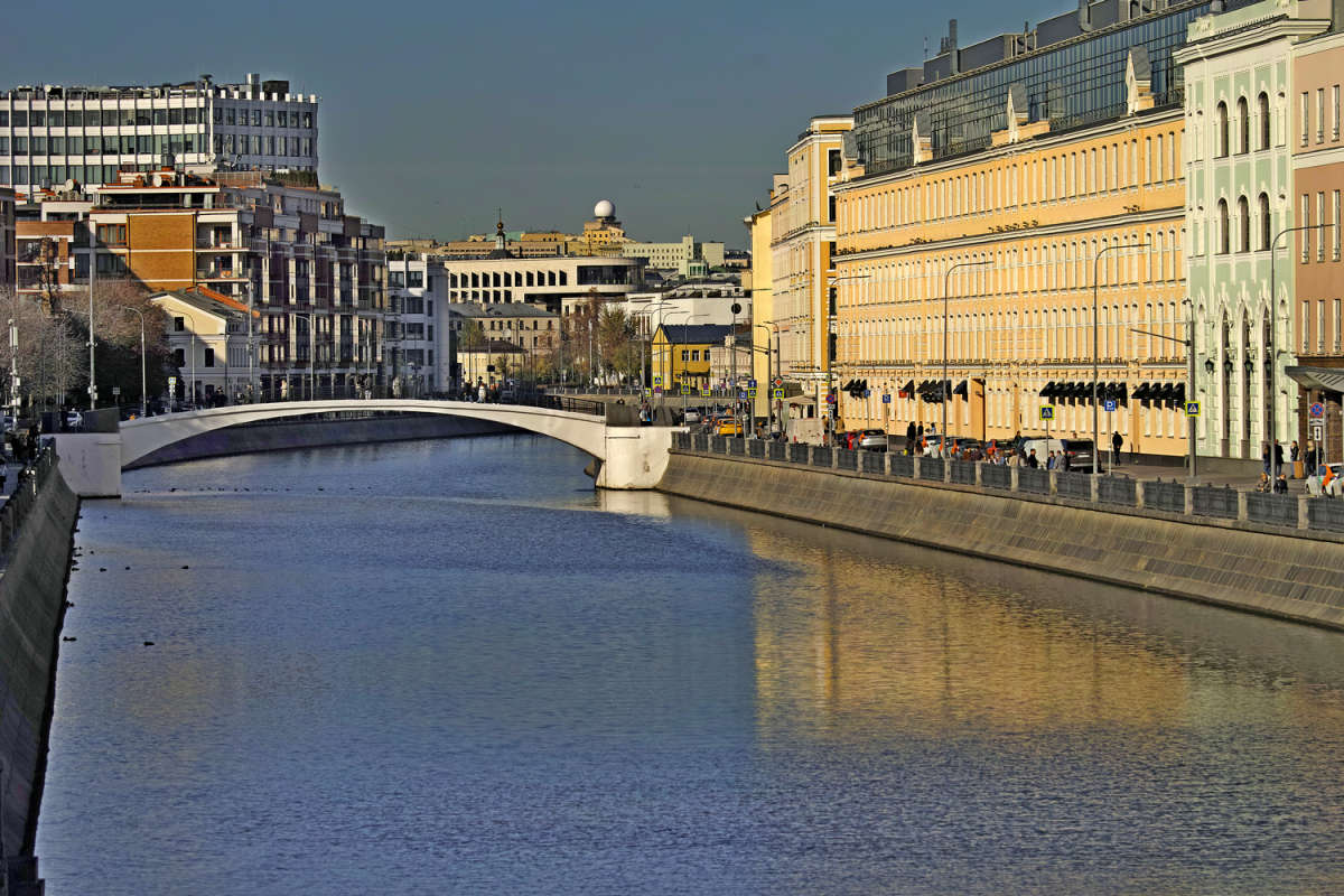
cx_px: 672
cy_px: 448
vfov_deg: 9.1
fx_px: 5600
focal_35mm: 150
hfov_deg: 13.7
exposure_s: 1/1000
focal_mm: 100
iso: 100
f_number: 6.3
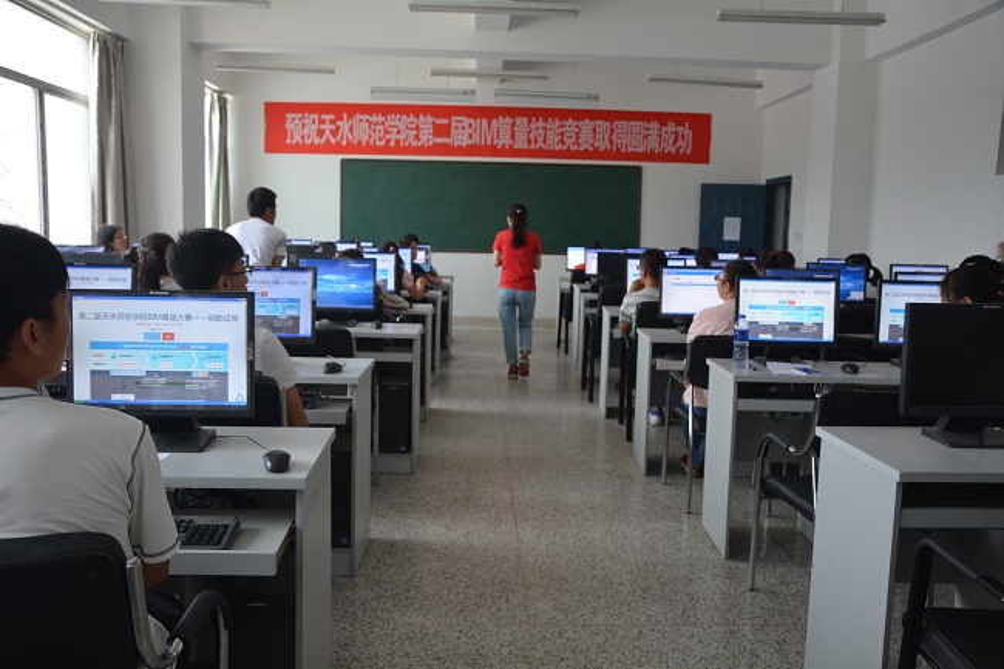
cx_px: 502
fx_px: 920
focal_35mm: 33
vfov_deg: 39.9
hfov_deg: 57.2
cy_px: 334
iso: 560
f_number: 4
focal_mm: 22
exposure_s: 1/60
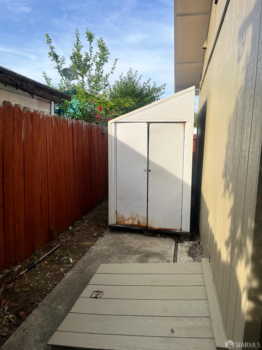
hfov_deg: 53.1
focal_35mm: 26
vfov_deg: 67.3
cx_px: 131
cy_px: 175
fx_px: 262
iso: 50
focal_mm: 5.1
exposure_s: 1/1923
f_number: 1.6
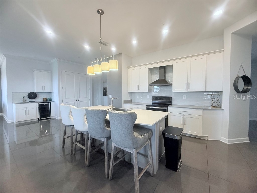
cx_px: 128
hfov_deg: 102.1
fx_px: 104
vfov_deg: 85.7
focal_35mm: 14
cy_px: 96
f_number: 2.2
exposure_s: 1/120
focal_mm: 2.22
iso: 250
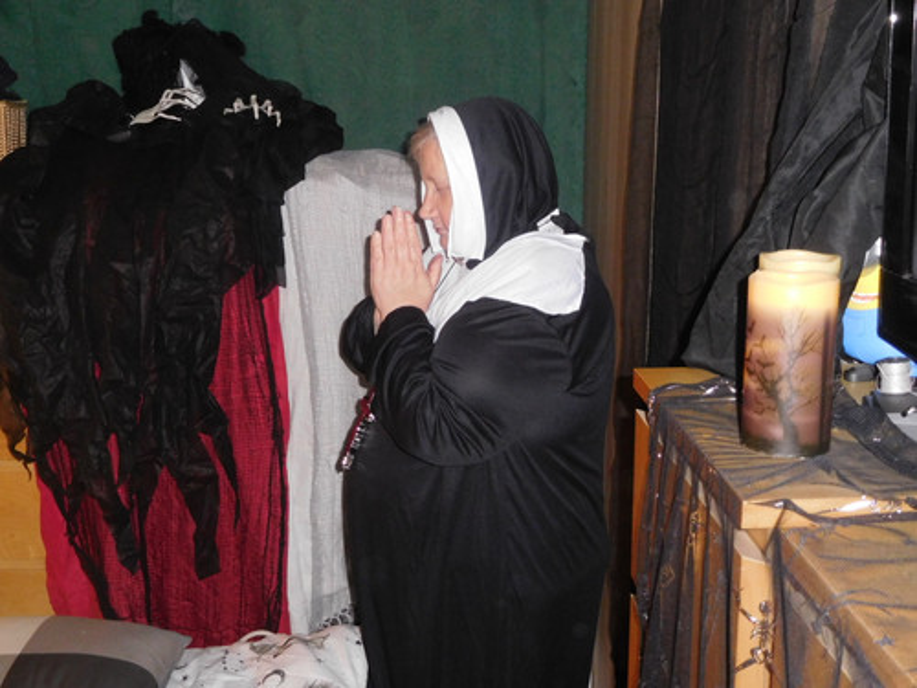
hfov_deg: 46.8
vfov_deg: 36.0
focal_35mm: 40
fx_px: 1060
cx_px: 458
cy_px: 344
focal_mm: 7.1
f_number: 3.9
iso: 560
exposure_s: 1/30
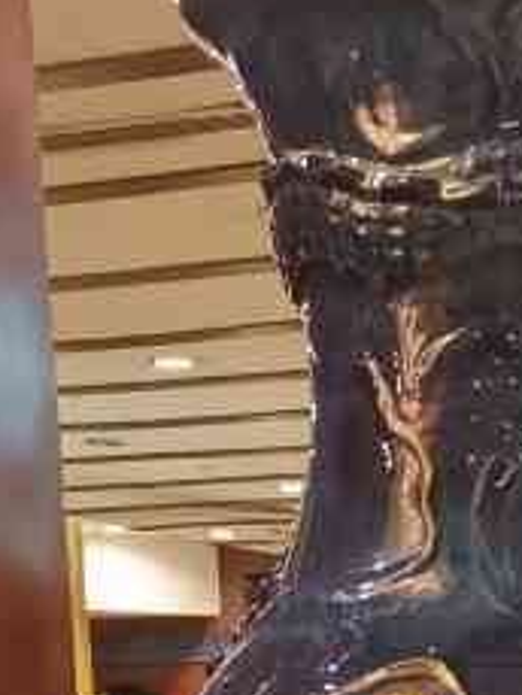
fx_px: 2210
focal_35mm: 110
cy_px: 1234
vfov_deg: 15.5
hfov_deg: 13.0
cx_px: 707
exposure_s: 1/50
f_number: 1.8
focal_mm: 5.58
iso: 500
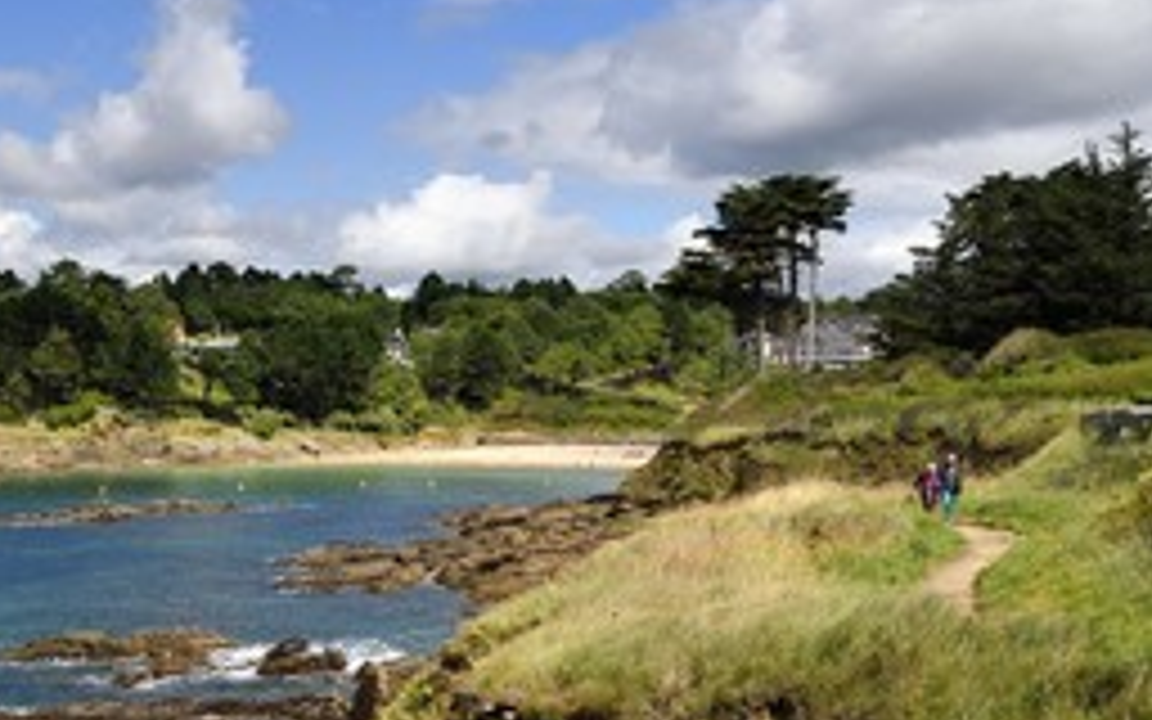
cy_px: 468
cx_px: 214
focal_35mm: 57
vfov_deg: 22.7
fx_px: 1790
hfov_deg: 34.5
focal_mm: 34
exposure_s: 1/400
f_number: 13
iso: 200
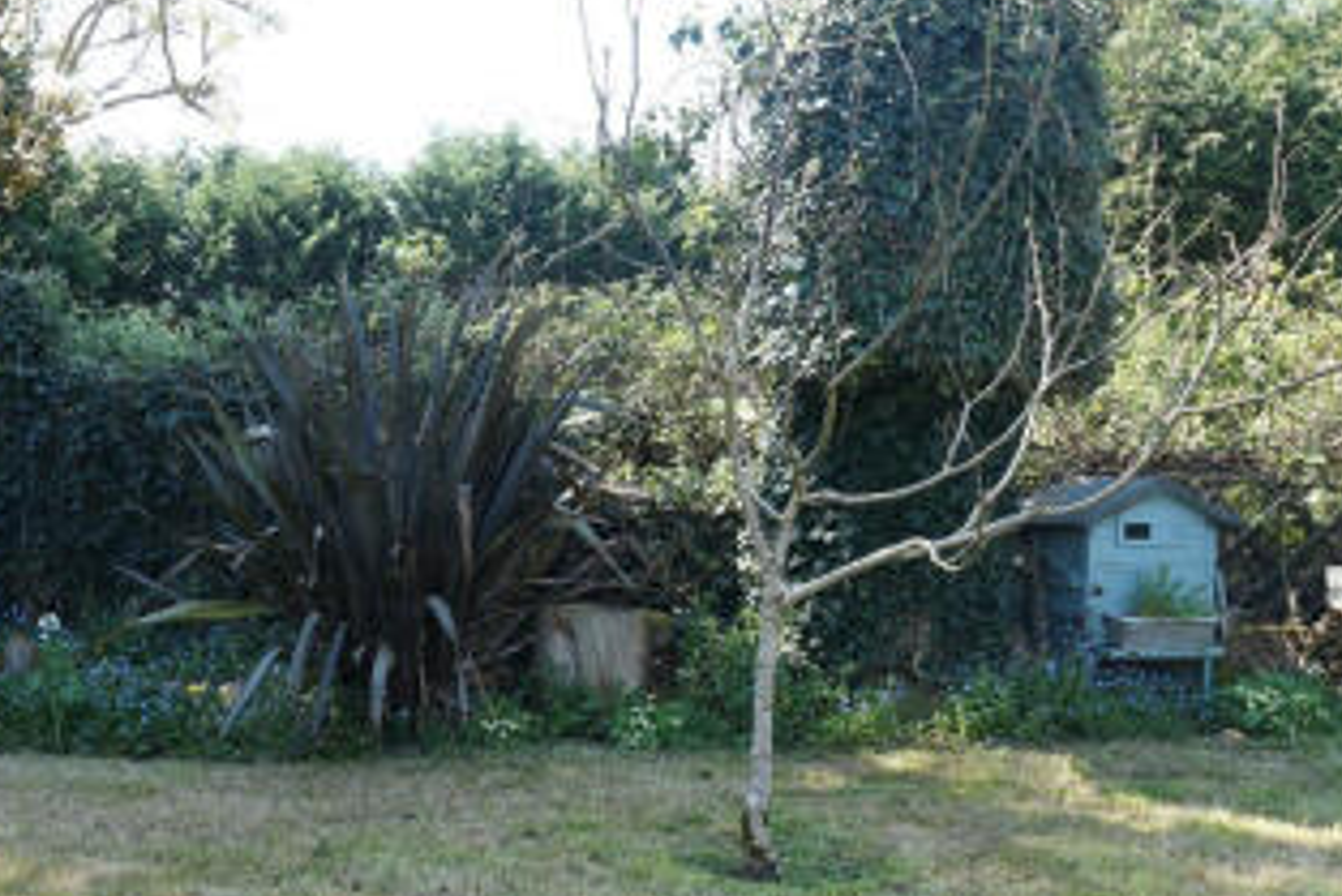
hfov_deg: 46.1
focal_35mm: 41
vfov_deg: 32.5
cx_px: 373
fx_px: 1529
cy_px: 577
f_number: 6.3
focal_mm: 18
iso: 200
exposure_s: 1/100
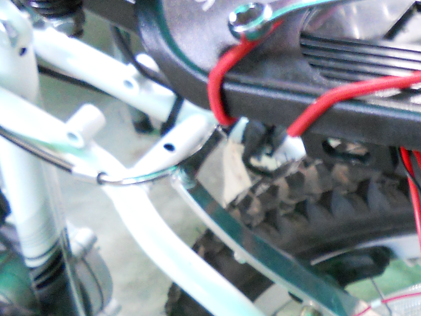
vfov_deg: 18.2
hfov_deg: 23.4
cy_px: 403
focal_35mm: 76
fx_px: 924
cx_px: 511
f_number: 3.2
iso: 400
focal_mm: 4.9
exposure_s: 1/8
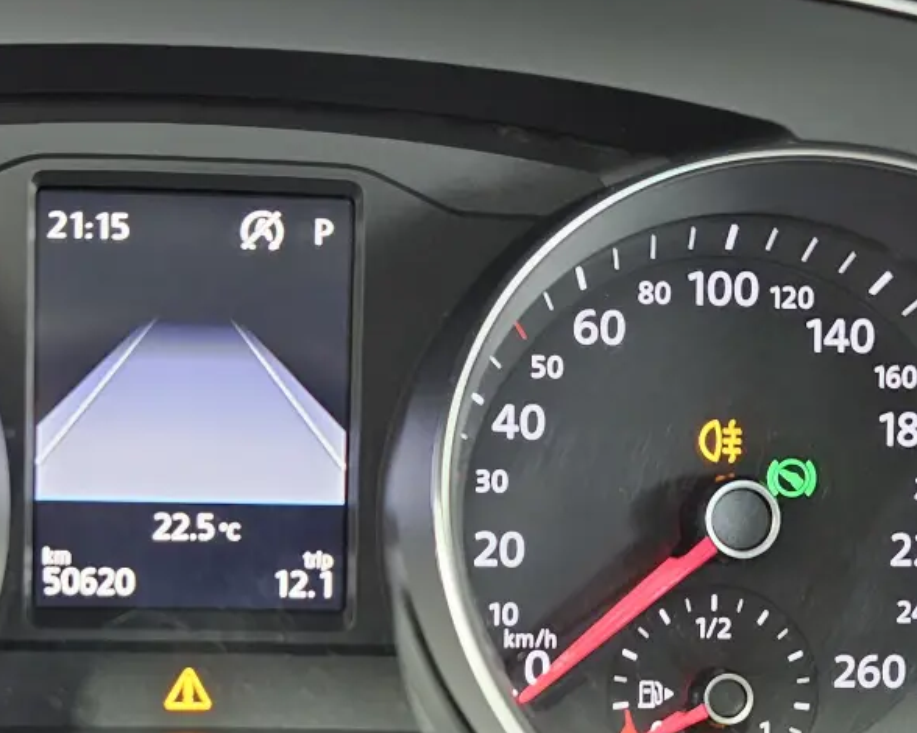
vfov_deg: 27.1
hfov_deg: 33.1
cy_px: 568
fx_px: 1492
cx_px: 167
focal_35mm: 55
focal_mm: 6.3
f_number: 1.7
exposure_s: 1/100
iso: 1000
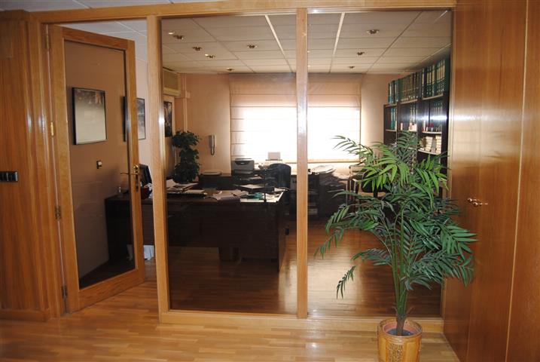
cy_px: 181
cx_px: 270
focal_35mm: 27
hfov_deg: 67.3
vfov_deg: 48.1
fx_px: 405
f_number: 3.5
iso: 200
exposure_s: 1/60
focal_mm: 18
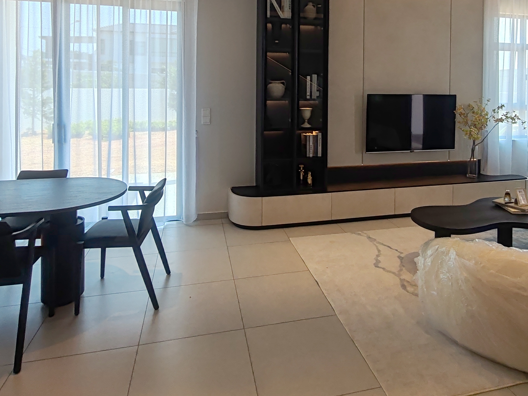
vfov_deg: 52.1
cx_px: 291
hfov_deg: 69.2
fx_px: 381
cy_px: 91
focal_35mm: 25
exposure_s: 1/310
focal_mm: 1.96
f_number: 2.2
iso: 50
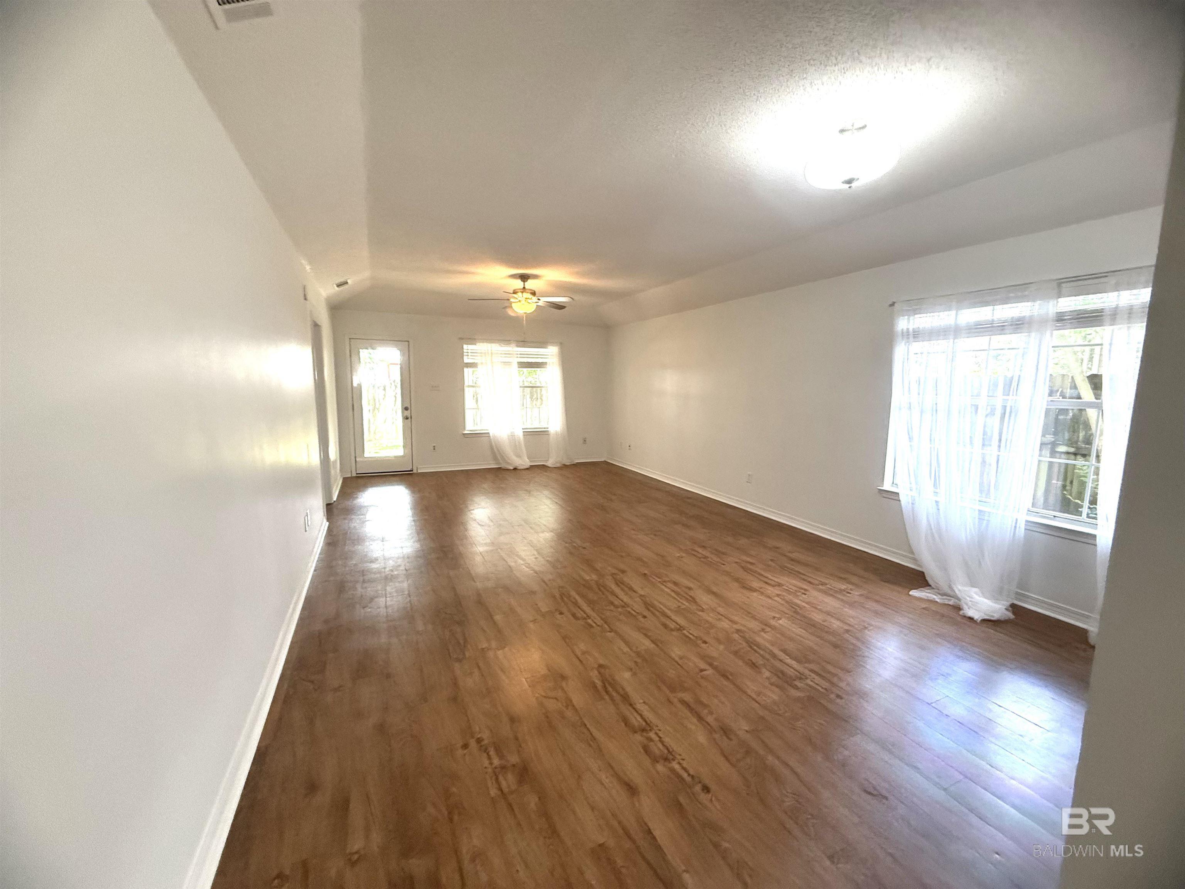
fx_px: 479
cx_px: 592
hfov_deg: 102.1
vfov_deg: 85.7
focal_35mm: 14
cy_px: 444
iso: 320
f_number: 2.2
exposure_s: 1/120
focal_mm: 2.22
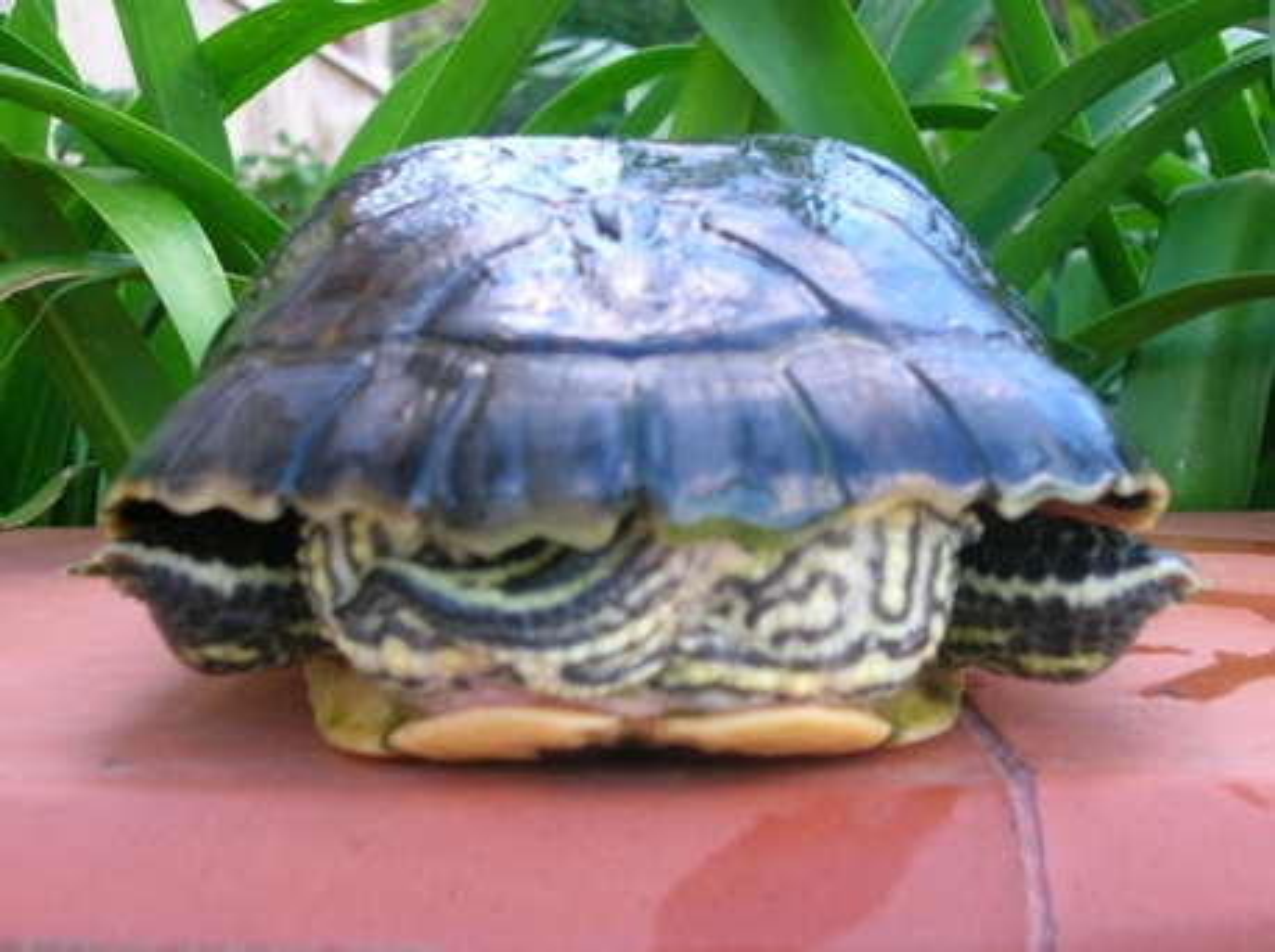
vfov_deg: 31.4
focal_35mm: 46
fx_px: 1692
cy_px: 476
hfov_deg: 41.3
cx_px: 638
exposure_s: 1/45.7
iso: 50
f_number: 3.2
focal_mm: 7.7
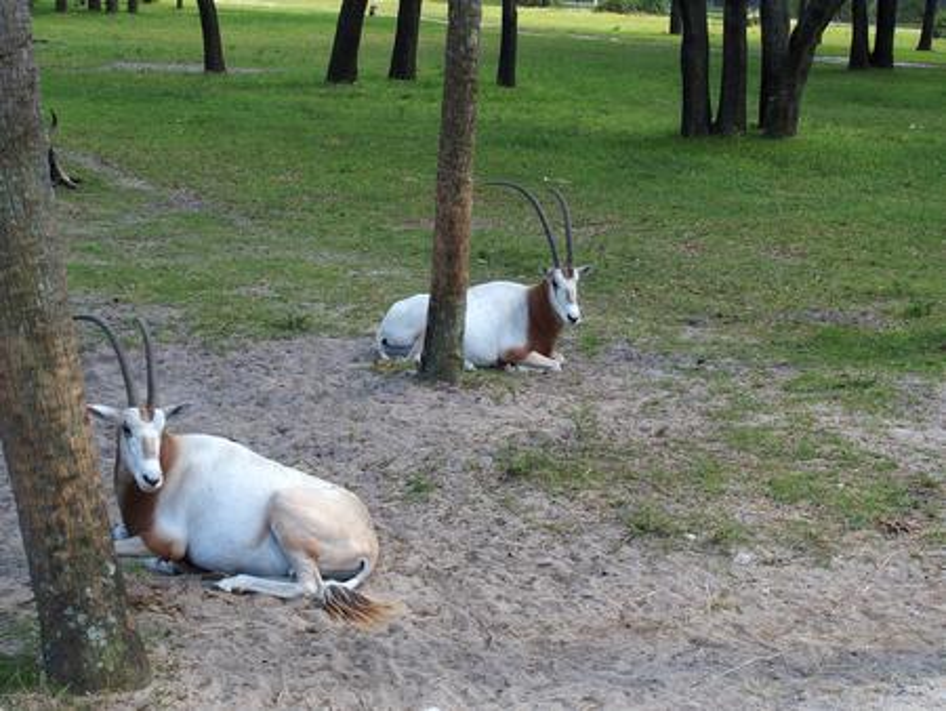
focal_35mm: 62
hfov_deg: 31.2
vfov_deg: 23.7
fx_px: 1695
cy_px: 356
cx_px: 473
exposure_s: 1/200
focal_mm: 13.2
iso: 100
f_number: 3.5
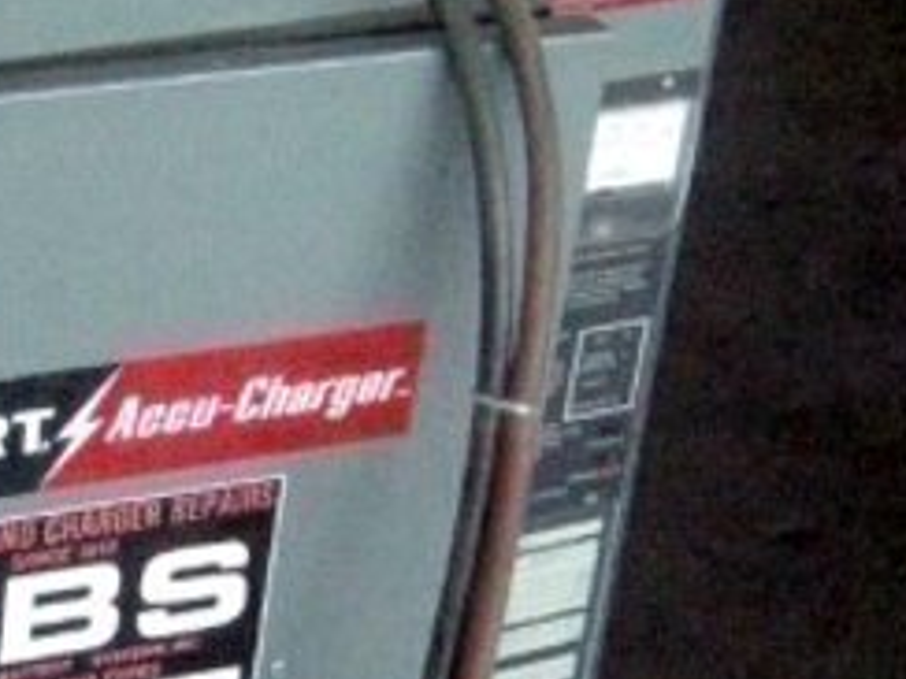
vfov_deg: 11.3
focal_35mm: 131
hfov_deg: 14.7
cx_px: -115
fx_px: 3429
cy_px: 542
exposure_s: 1/118
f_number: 2.9
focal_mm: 8.5
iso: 1600
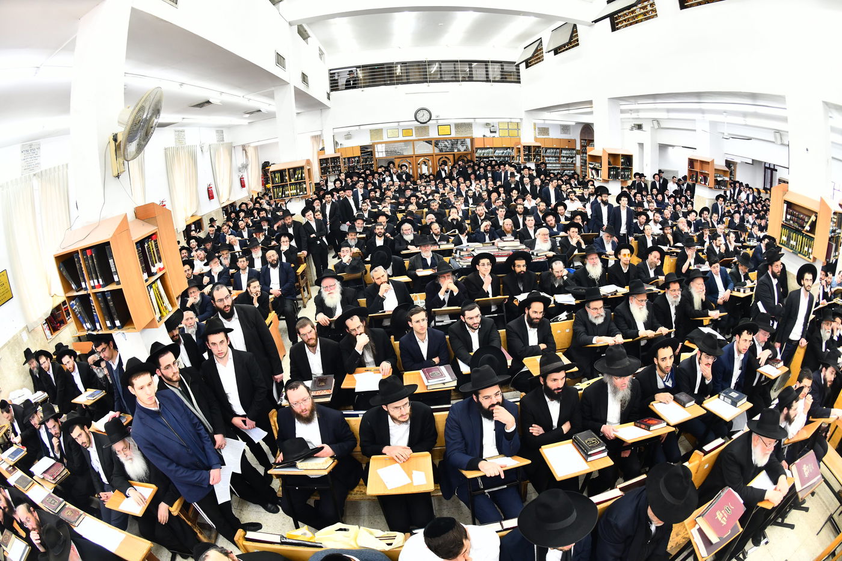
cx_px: 421
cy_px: 280
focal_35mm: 16
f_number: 5.6
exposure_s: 1/125
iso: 1000
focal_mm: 16
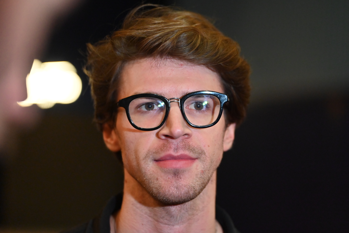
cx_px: 174
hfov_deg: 17.1
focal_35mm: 120
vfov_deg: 11.4
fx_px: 1163
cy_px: 116
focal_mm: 120
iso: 4000
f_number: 2.8
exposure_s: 1/200
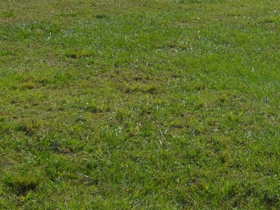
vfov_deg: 11.4
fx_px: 1003
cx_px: 308
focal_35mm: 124
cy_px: -114
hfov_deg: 15.5
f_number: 9
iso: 100
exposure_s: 1/320
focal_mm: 24
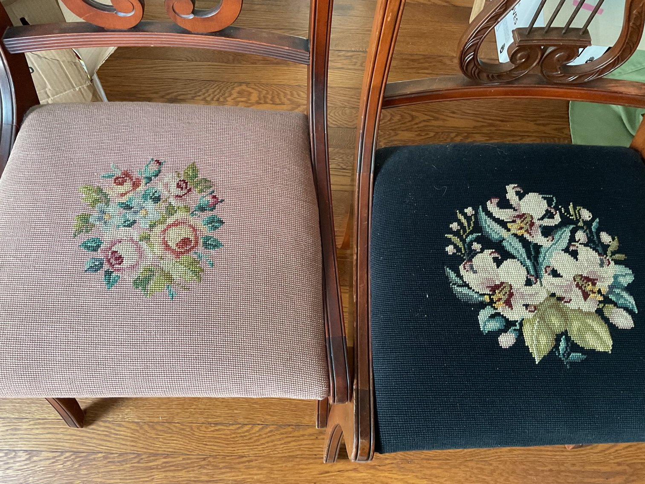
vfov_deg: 48.2
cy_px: 242
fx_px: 540
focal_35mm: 29
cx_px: 322
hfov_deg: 61.7
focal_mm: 3
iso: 320
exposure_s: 1/30
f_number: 1.8
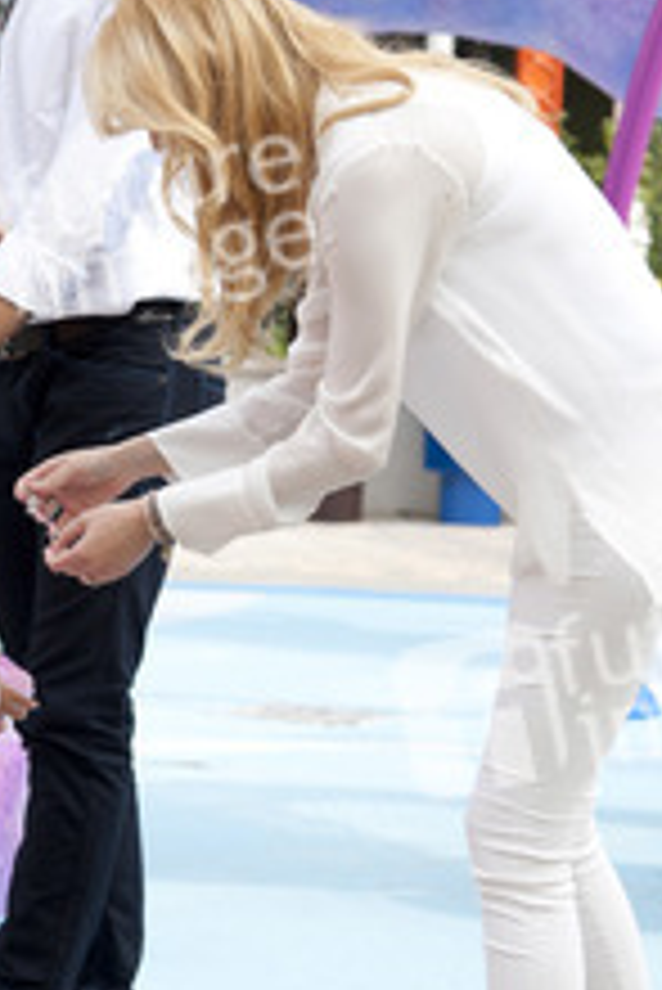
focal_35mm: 120
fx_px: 3305
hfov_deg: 11.4
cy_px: 468
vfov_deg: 17.0
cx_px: 218
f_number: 5
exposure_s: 1/400
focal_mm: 66
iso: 250
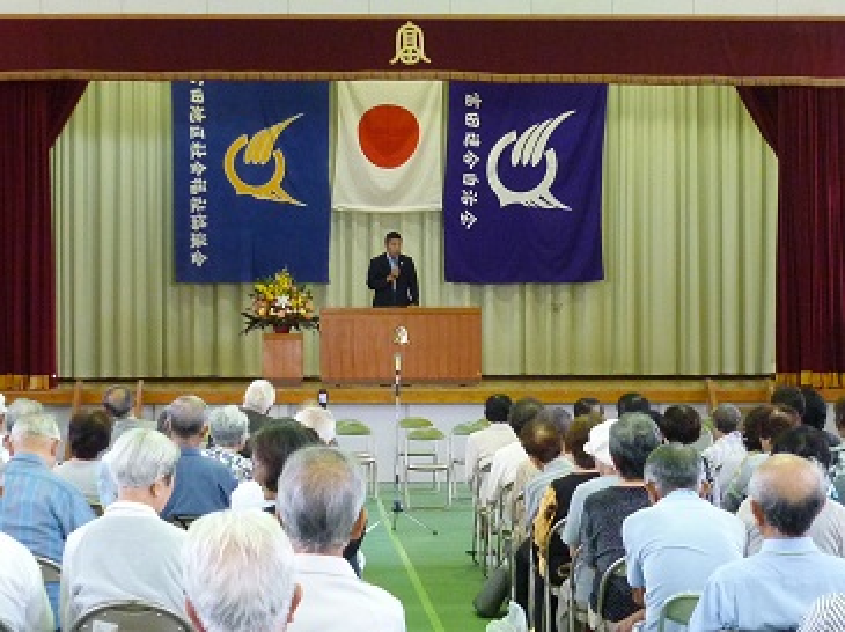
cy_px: 316
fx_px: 2097
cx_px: 422
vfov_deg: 17.1
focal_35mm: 86
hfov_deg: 22.8
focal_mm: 8
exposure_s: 1/30
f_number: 3.2
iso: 400
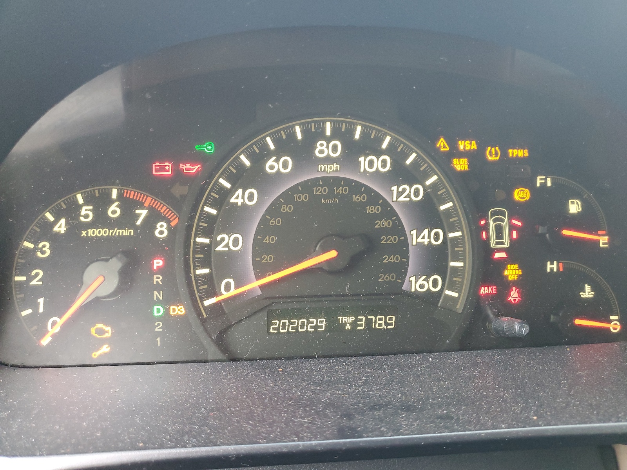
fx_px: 471
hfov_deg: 67.3
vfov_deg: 53.1
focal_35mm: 26
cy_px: 235
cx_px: 314
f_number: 1.5
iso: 212
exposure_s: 1/60.2
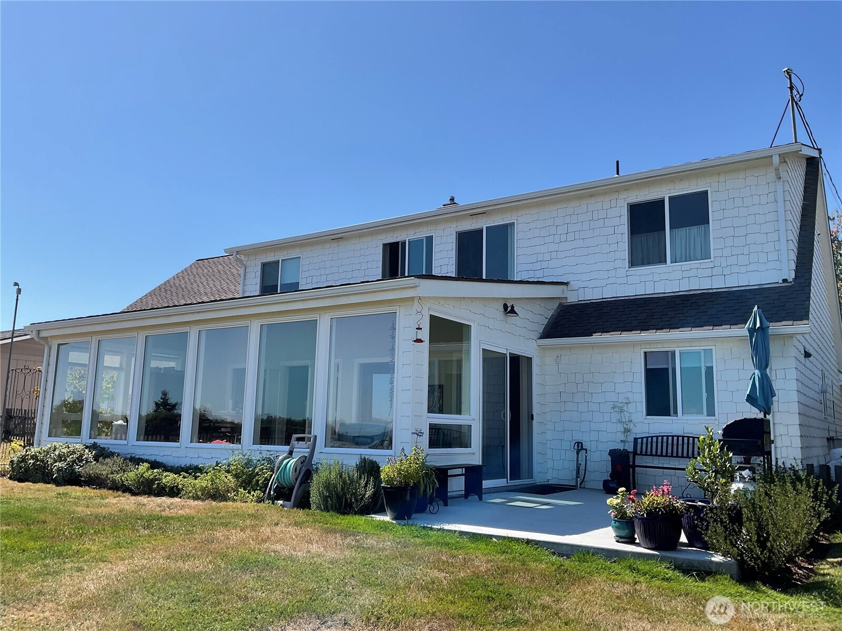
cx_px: 421
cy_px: 316
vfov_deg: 48.2
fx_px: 705
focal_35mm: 29
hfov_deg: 61.7
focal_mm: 3
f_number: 1.8
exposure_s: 1/1912
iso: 16
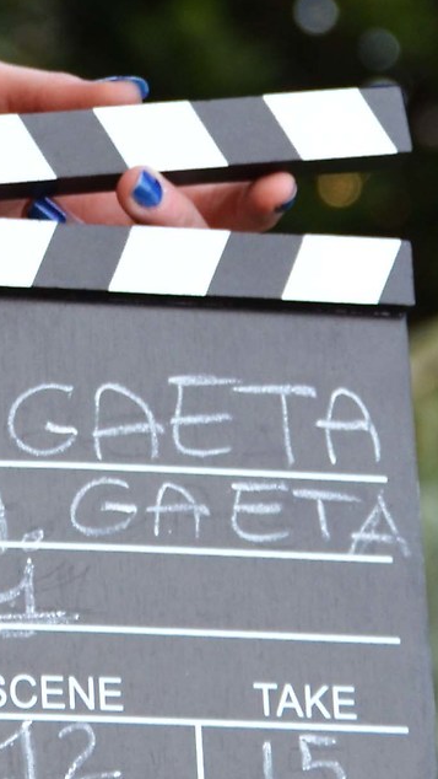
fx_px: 6746
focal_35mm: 327
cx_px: 47
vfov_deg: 6.5
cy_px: -398
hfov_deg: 3.7
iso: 400
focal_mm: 55
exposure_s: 1/100
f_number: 4.5
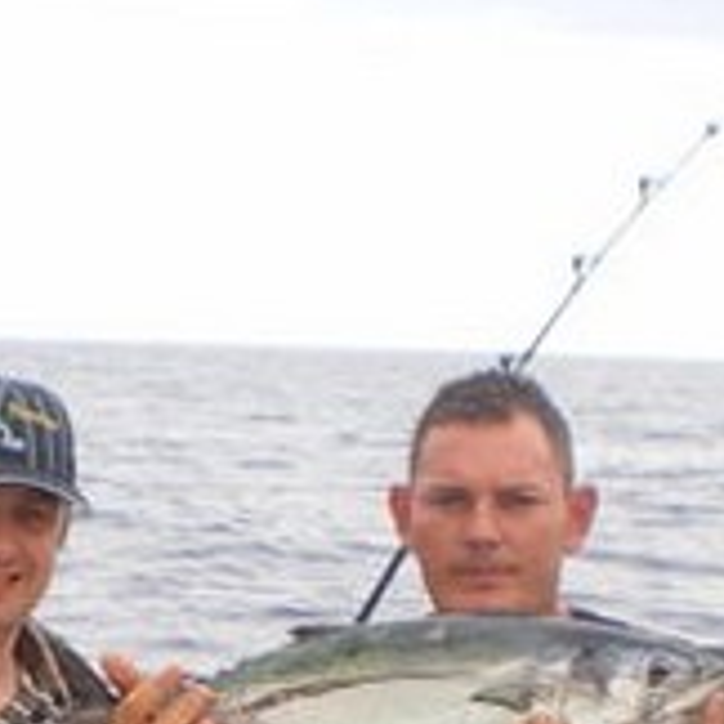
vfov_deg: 13.6
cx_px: 156
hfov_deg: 14.0
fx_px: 2934
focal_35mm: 124
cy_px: 885
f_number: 4.6
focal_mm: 6.3
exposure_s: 1/125
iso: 50
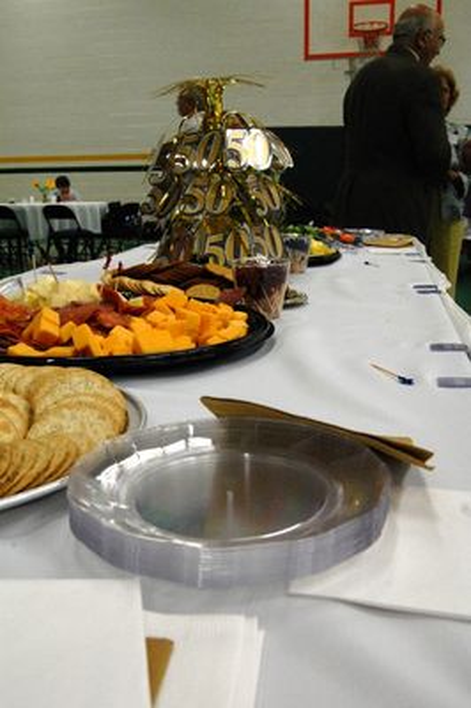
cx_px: 236
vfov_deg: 55.1
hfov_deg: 38.3
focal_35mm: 34
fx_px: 678
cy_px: 354
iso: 1600
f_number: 10
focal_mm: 23
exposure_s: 1/30
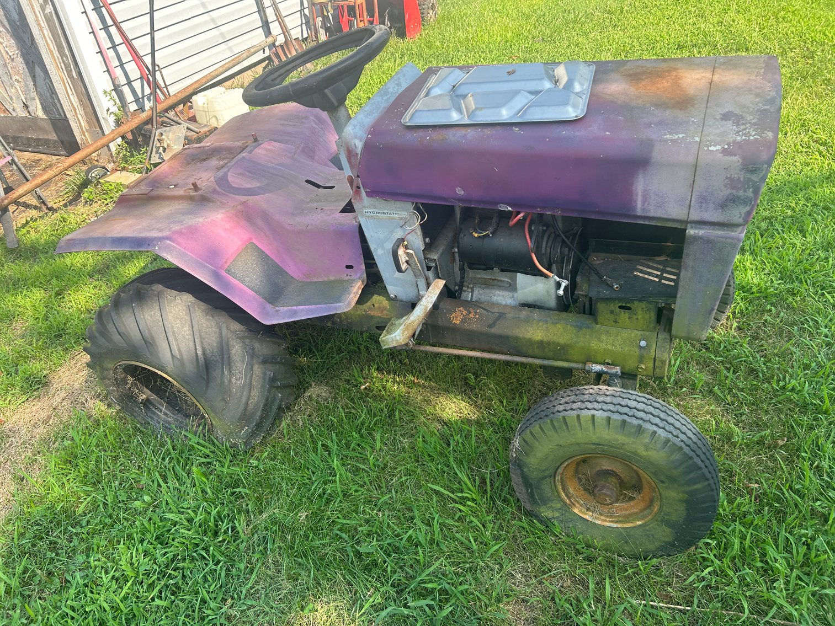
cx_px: 418
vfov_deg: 53.1
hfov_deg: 67.3
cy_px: 313
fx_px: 627
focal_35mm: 26
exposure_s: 1/674
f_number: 1.5
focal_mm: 5.7
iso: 50
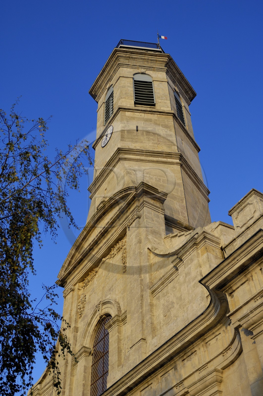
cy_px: 198
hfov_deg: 31.8
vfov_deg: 46.5
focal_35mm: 42
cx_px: 132
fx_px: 462
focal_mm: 28
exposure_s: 1/1000
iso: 100
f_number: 2.8
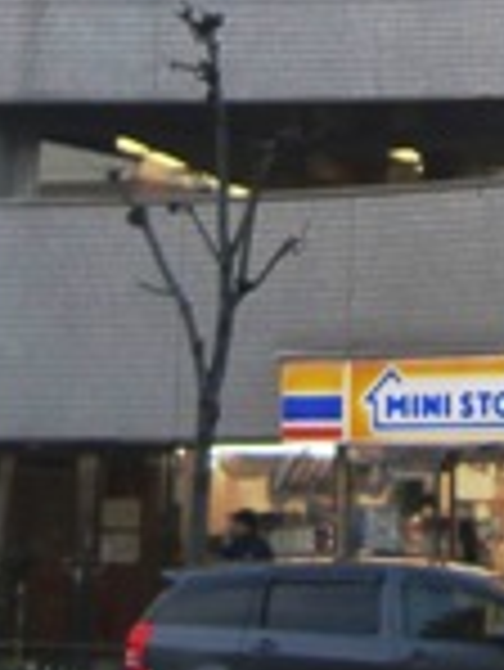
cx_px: 522
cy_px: -198
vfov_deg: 15.6
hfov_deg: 12.2
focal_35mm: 120
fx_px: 2326
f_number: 2.6
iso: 64
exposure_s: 1/200
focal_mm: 4.9
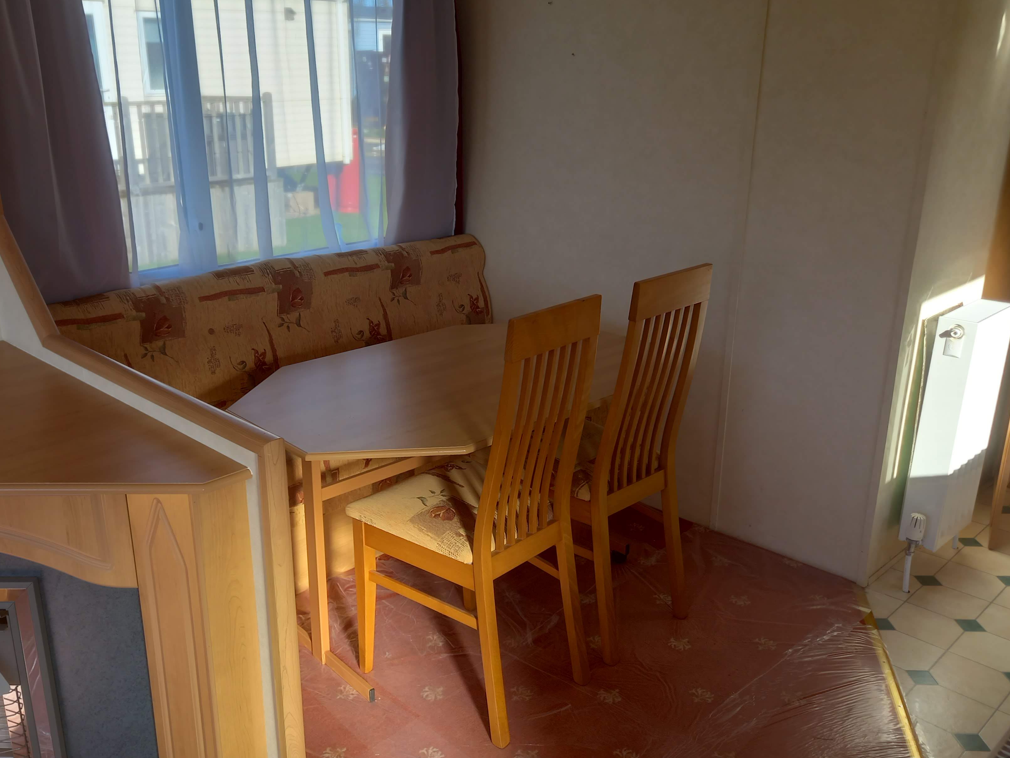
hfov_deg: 57.8
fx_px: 904
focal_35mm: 31
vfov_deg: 45.4
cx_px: 391
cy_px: 384
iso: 25
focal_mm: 4.6
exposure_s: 1/120
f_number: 2
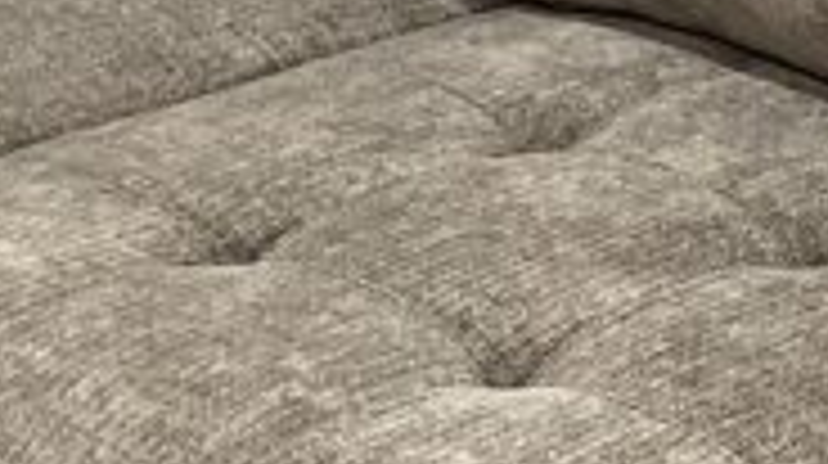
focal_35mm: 178
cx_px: 1022
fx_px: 3904
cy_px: 802
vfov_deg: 6.7
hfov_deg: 11.8
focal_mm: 5.1
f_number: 1.6
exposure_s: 1/60
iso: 500
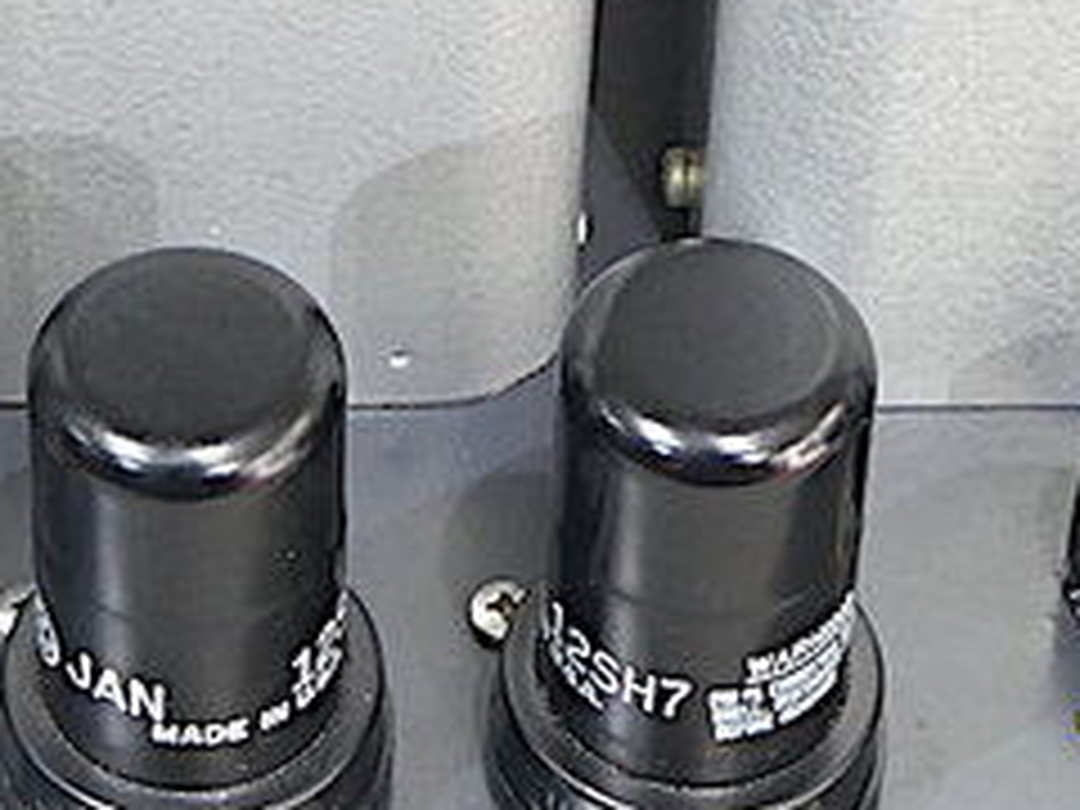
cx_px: 198
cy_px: -32
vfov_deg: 7.9
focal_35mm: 188
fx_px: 5865
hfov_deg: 10.5
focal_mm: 8.4
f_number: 4
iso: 200
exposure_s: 1/5
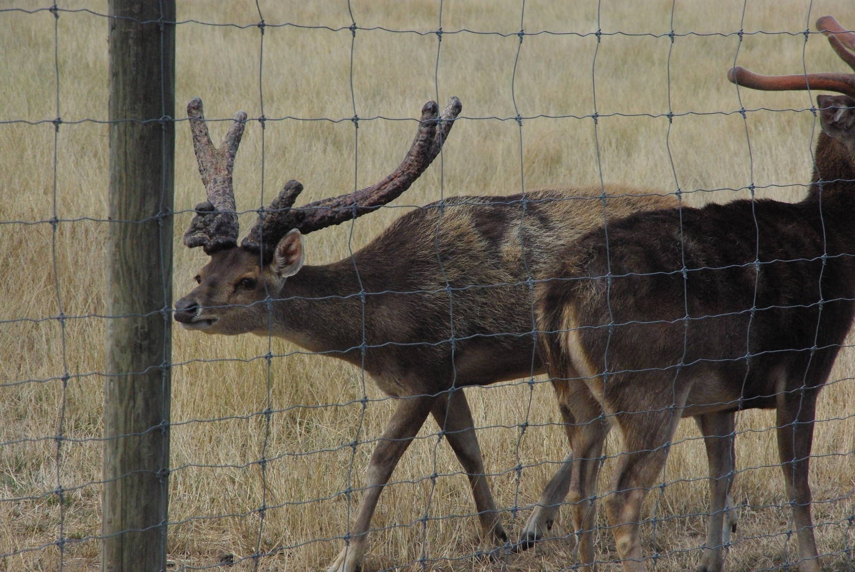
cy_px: 286
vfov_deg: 6.9
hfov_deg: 10.3
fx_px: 4732
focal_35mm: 199
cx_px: 428
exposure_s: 1/1000
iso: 1600
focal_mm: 133
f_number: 11
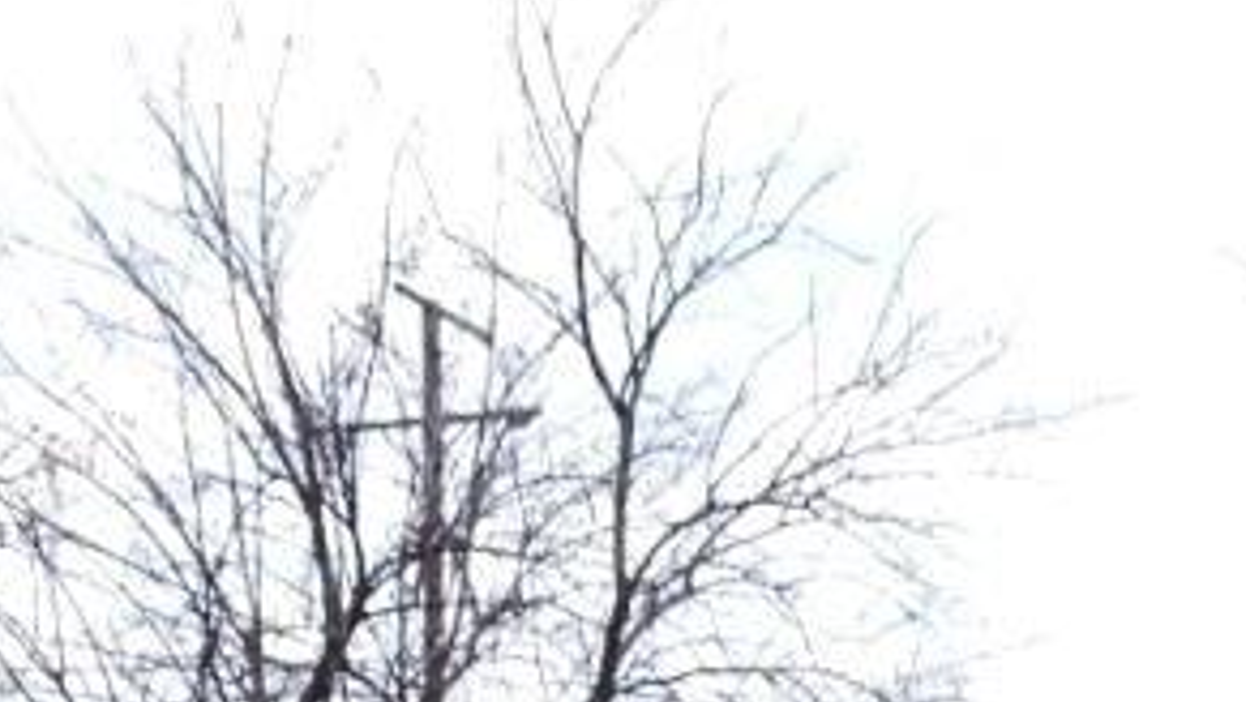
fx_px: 3041
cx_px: 1070
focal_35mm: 92
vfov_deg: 11.9
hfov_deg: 22.7
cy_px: 1336
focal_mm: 4.1
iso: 80
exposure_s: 1/40
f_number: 3.5
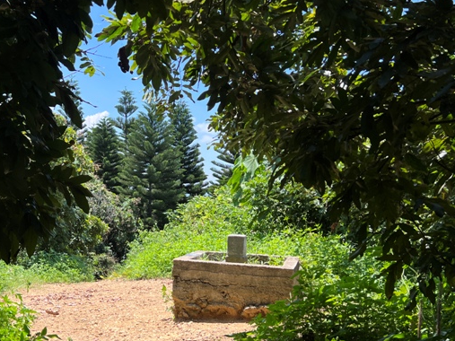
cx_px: 146
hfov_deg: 45.0
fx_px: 539
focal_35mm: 41
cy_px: 207
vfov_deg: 35.0
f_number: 1.5
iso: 50
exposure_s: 1/1645
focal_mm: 5.7
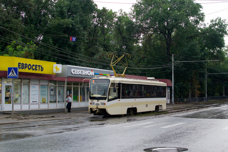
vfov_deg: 25.8
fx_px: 333
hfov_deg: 37.8
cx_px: 114
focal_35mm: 52
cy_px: 76
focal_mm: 35
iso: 800
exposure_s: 1/1000
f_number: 5
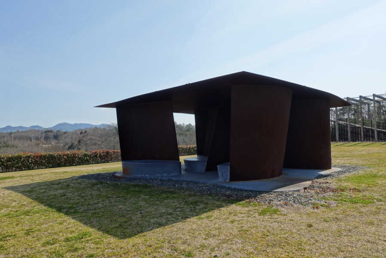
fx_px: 257
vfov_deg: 53.2
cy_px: 129
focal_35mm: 24
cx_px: 193
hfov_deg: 73.7
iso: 125
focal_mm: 8.8
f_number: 4
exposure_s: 1/100
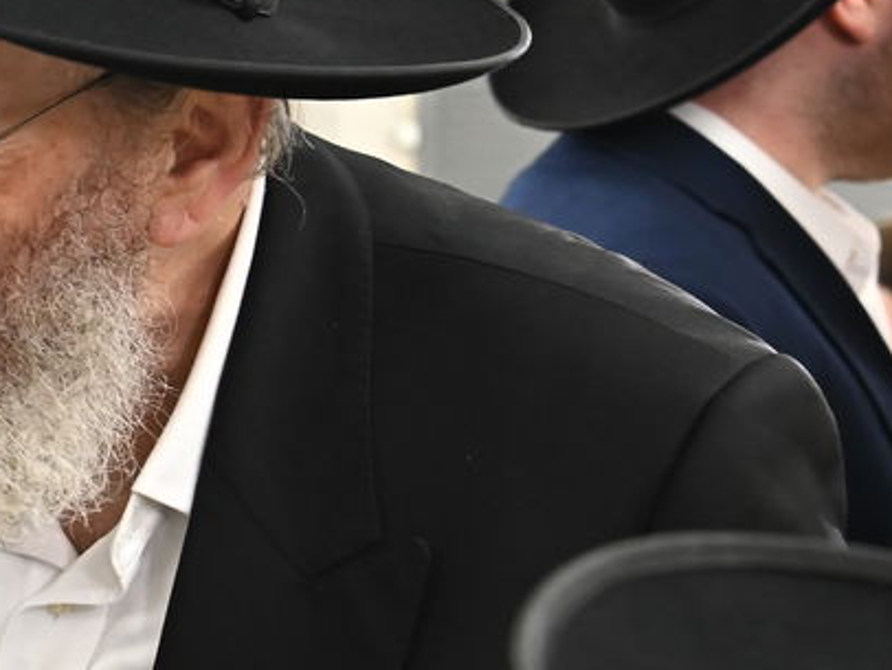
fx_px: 3842
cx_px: -494
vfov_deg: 9.9
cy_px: 147
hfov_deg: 12.5
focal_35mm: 149
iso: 3200
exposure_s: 1/200
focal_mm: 45
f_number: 6.3
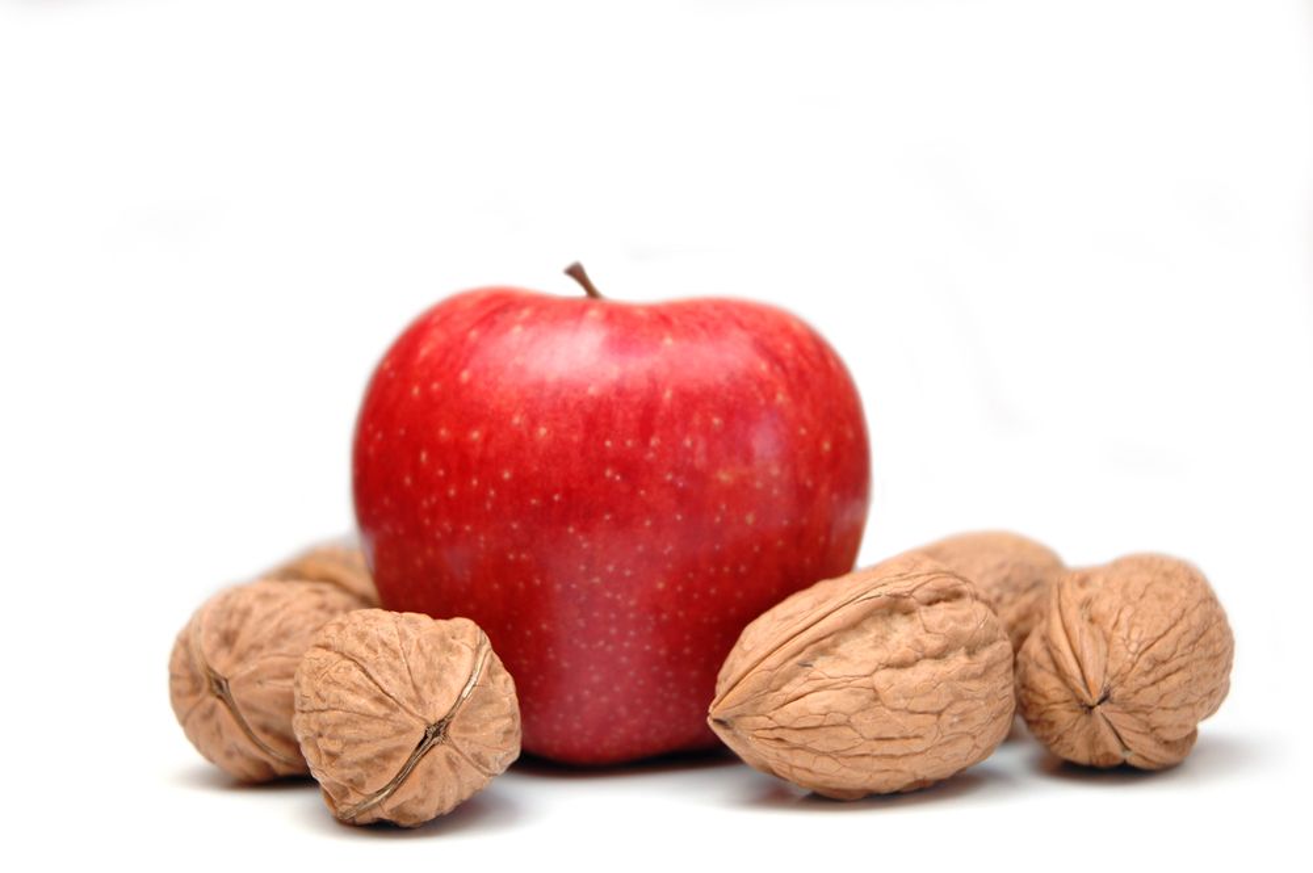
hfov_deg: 29.3
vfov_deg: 19.7
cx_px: 656
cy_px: 436
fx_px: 2514
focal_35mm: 69
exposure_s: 1/60
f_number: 4.5
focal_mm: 46
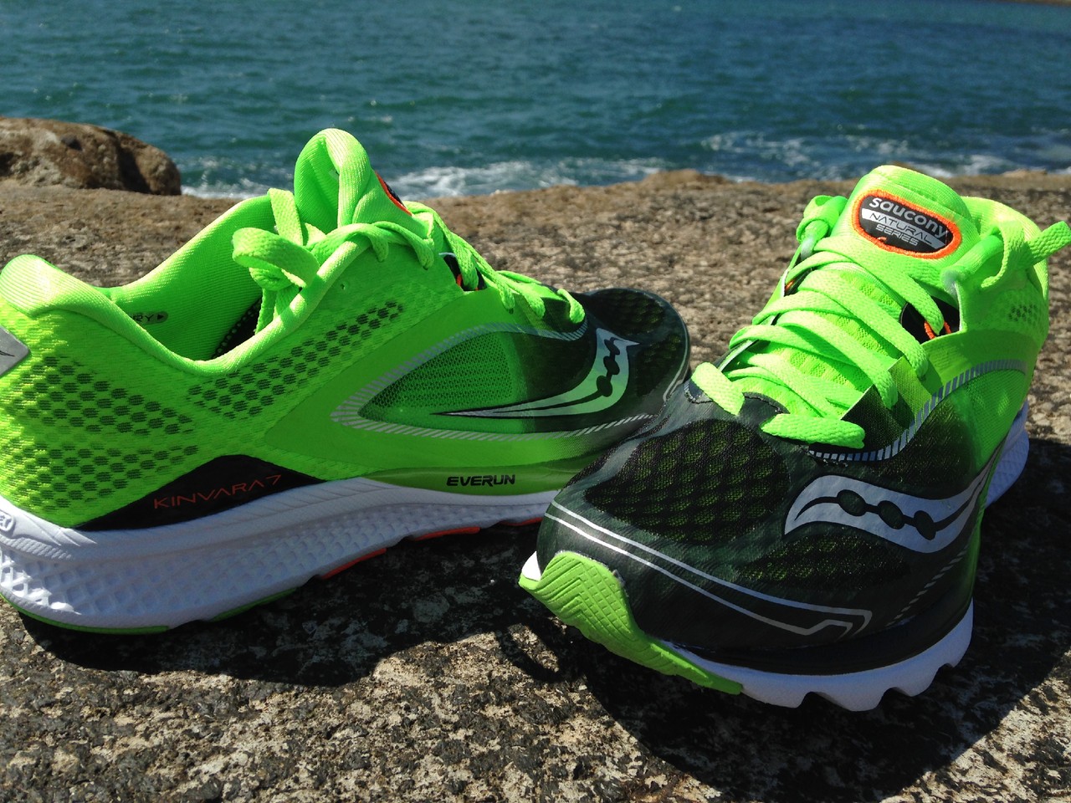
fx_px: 1021
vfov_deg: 42.9
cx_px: 536
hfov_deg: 55.4
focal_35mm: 33
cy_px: 402
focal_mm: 4.12
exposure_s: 1/2463
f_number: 2.4
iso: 50
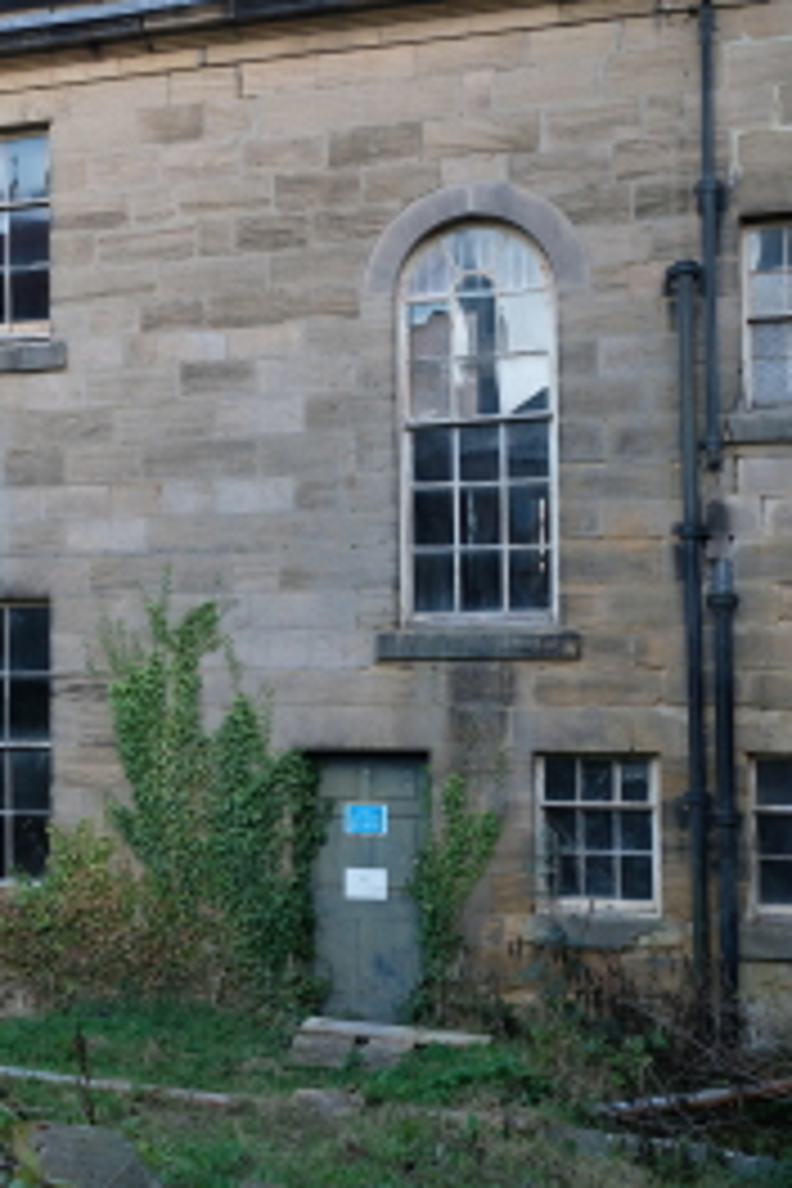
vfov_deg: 37.5
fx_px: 1749
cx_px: 144
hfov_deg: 25.0
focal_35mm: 53
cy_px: 596
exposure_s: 1/150
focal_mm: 23
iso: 200
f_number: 3.2
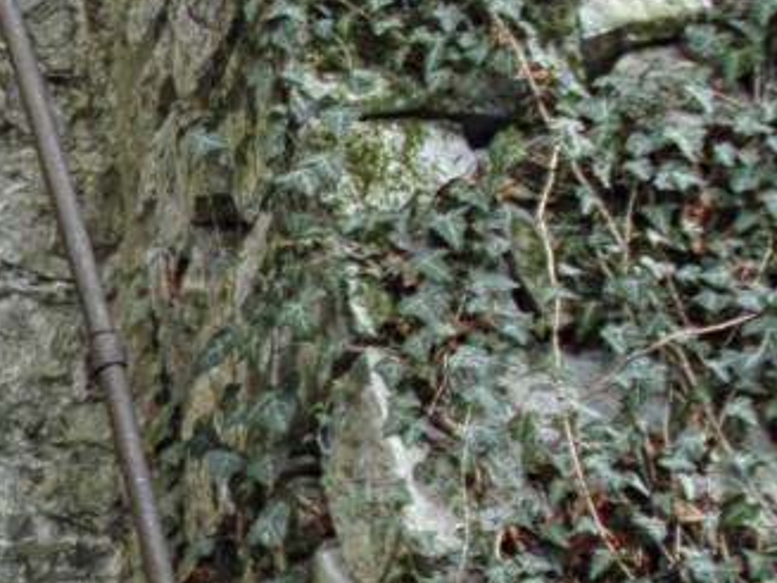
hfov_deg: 13.0
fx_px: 2895
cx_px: -827
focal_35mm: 129
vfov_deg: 11.1
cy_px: 811
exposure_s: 1/15
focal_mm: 18
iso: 200
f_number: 3.5
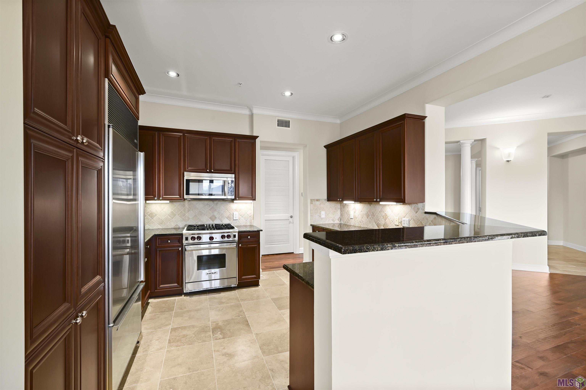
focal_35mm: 16
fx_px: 252
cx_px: 293
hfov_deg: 98.6
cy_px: 195
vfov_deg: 75.4
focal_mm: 15.5
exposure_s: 1/3
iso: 200
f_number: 10
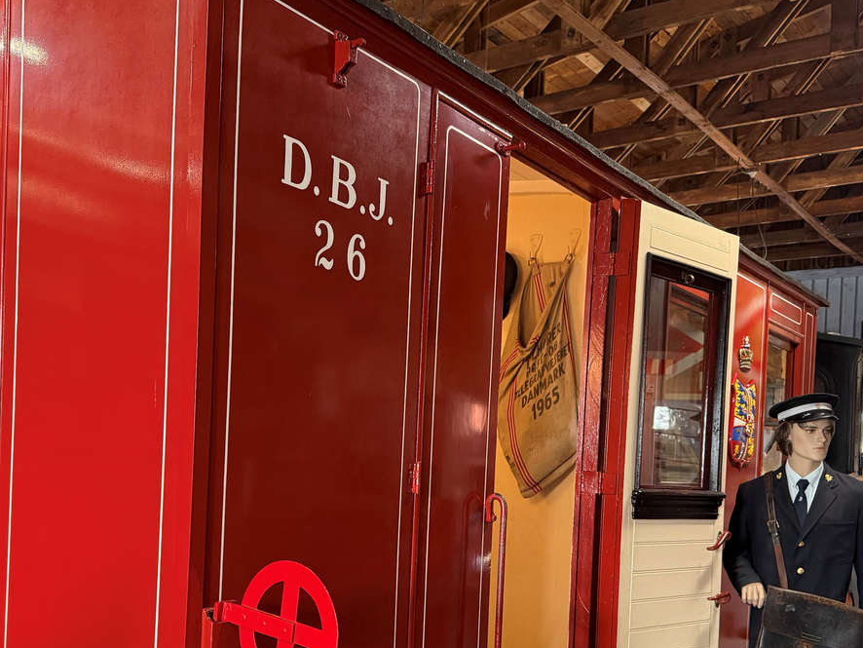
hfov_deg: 47.8
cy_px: 476
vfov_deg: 36.1
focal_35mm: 39
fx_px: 973
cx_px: 382
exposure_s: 1/50
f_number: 1.78
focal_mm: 6.76
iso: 400
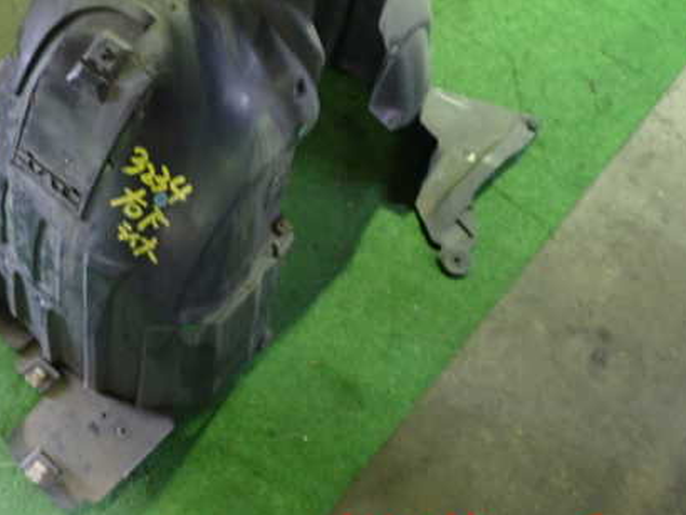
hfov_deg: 42.3
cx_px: 220
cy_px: 174
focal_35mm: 44
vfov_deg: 32.6
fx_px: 872
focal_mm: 5.4
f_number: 2.3
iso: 800
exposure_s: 1/30
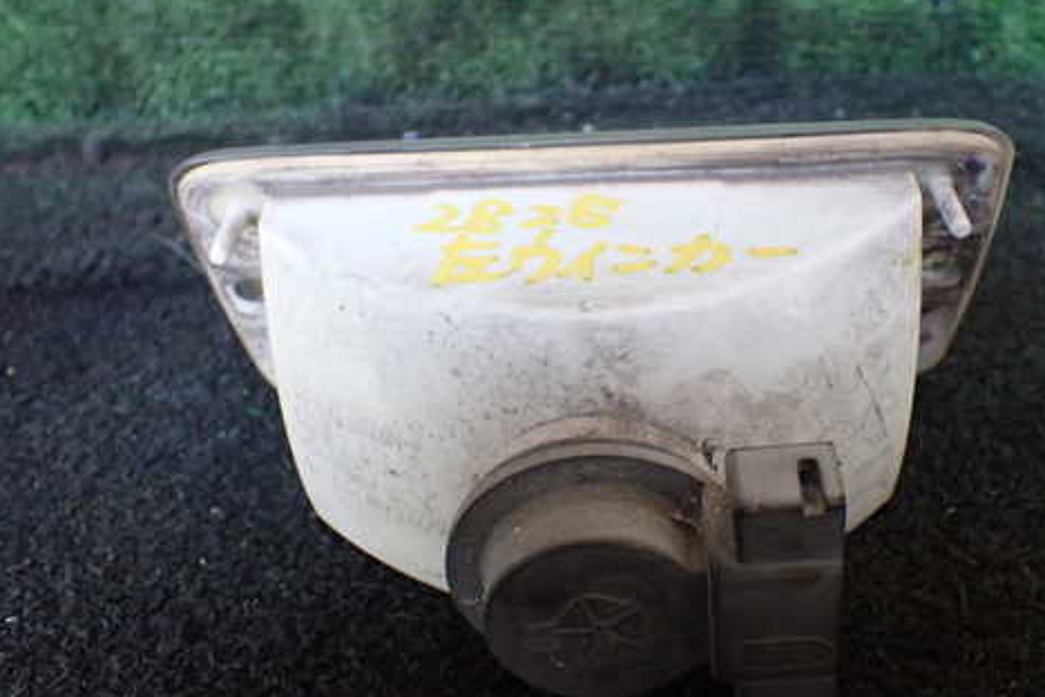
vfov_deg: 33.4
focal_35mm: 40
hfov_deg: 48.3
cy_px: 351
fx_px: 1161
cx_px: 592
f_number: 2.3
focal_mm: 5.4
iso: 500
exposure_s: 1/125
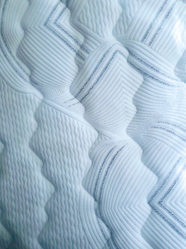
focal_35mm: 26
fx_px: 186
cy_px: 124
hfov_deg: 53.1
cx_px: 93
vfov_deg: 67.3
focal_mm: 4.32
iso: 400
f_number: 1.5
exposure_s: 1/50
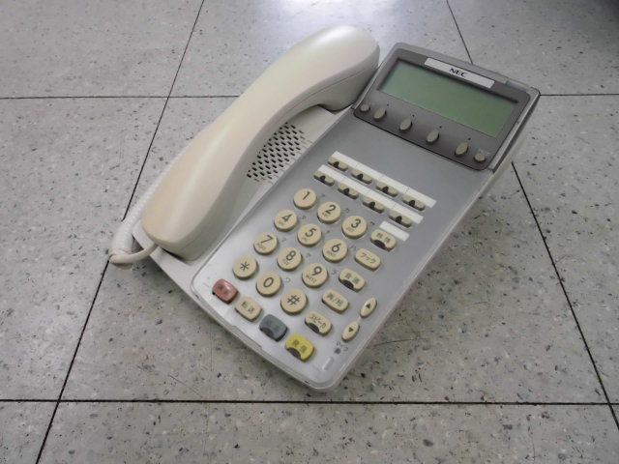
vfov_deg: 53.1
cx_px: 310
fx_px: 465
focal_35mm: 26
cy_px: 232
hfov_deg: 67.3
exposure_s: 1/60
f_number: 3.2
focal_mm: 4.6
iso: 400
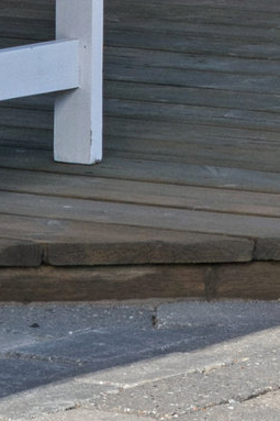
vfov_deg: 3.7
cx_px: 943
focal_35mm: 549
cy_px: -768
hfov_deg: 2.5
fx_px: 6410
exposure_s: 1/400
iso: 200
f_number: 8
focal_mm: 70
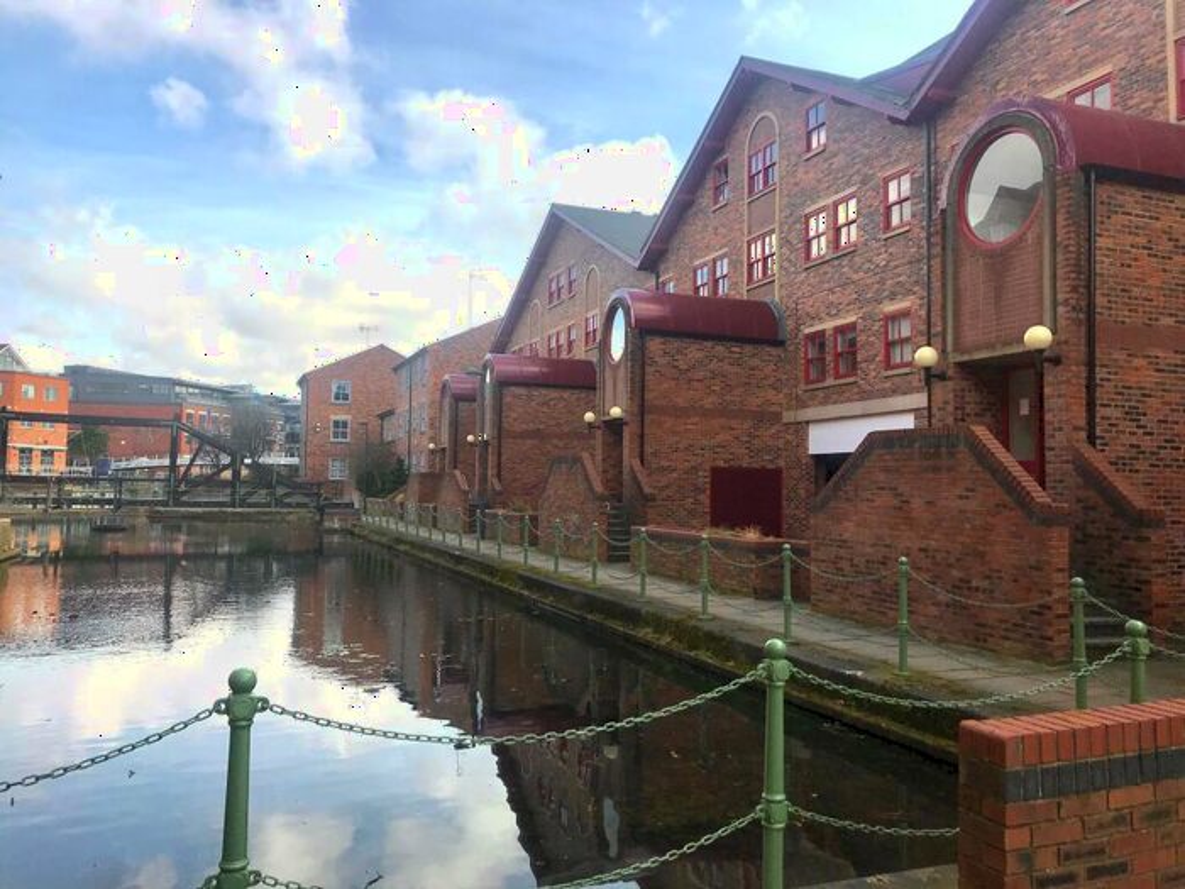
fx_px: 959
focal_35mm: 28
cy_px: 444
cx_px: 592
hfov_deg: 63.4
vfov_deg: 49.7
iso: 20
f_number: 1.8
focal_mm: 3.99
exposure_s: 1/1520
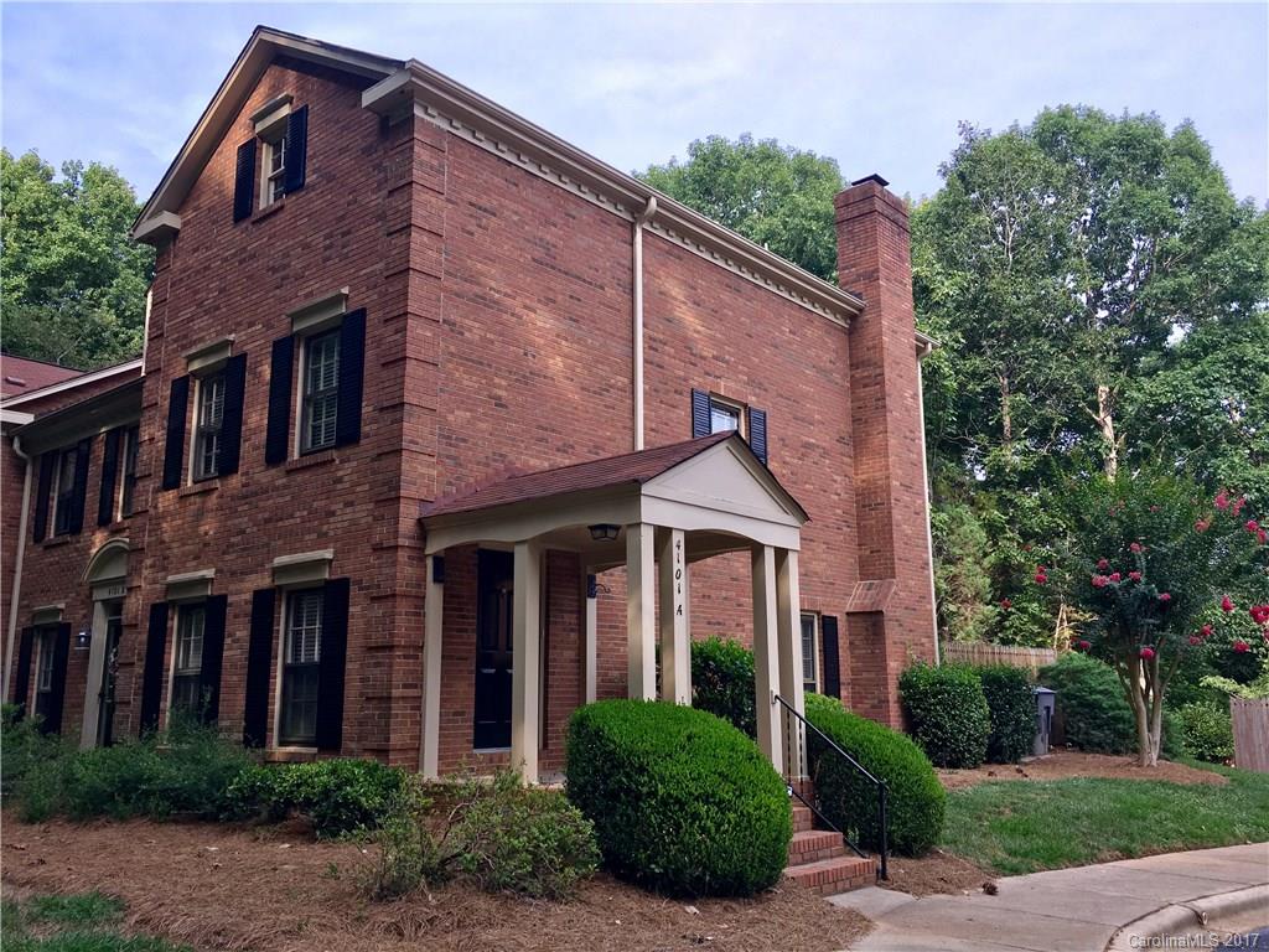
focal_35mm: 29
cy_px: 476
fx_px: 1063
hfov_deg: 61.7
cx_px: 634
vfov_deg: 48.2
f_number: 2.2
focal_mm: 4.15
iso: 25
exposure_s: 1/432
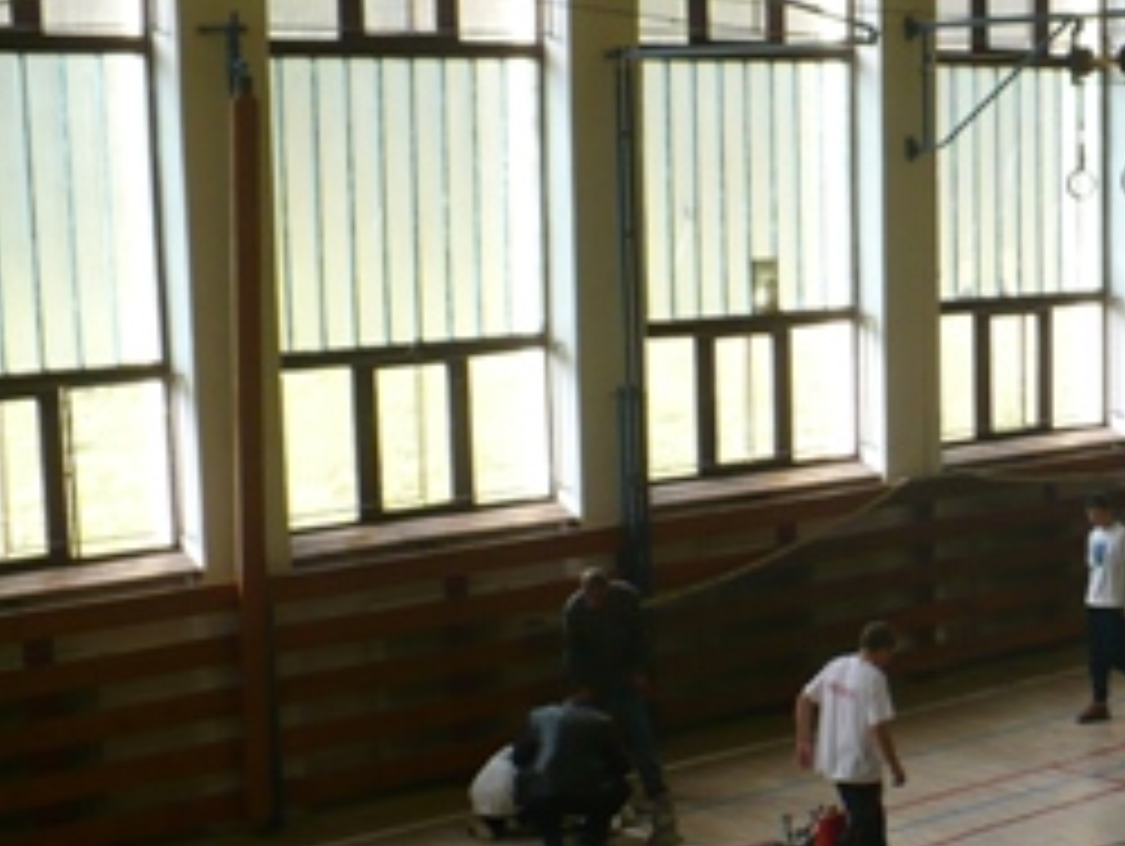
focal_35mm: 74
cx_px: 1094
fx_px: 2407
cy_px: 542
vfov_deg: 19.9
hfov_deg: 25.2
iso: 100
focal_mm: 6.1
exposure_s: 1/50
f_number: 2.8
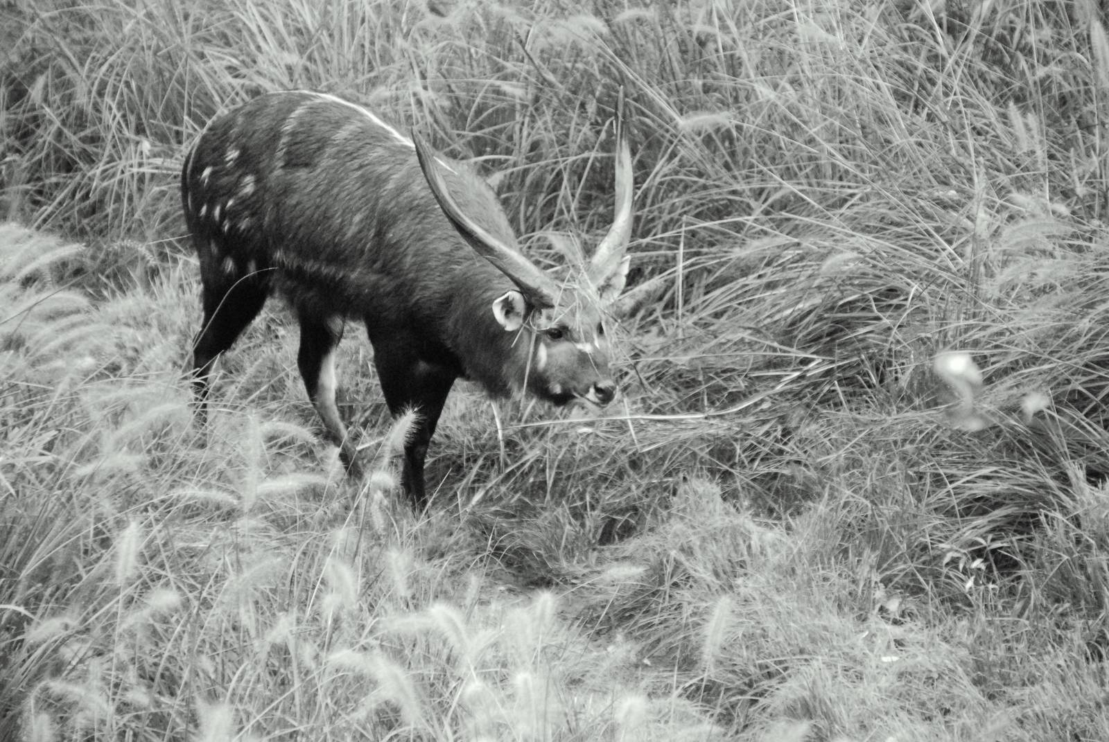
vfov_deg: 6.8
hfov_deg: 10.1
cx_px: 554
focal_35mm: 202
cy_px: 371
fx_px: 6245
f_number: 6
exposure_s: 1/320
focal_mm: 135
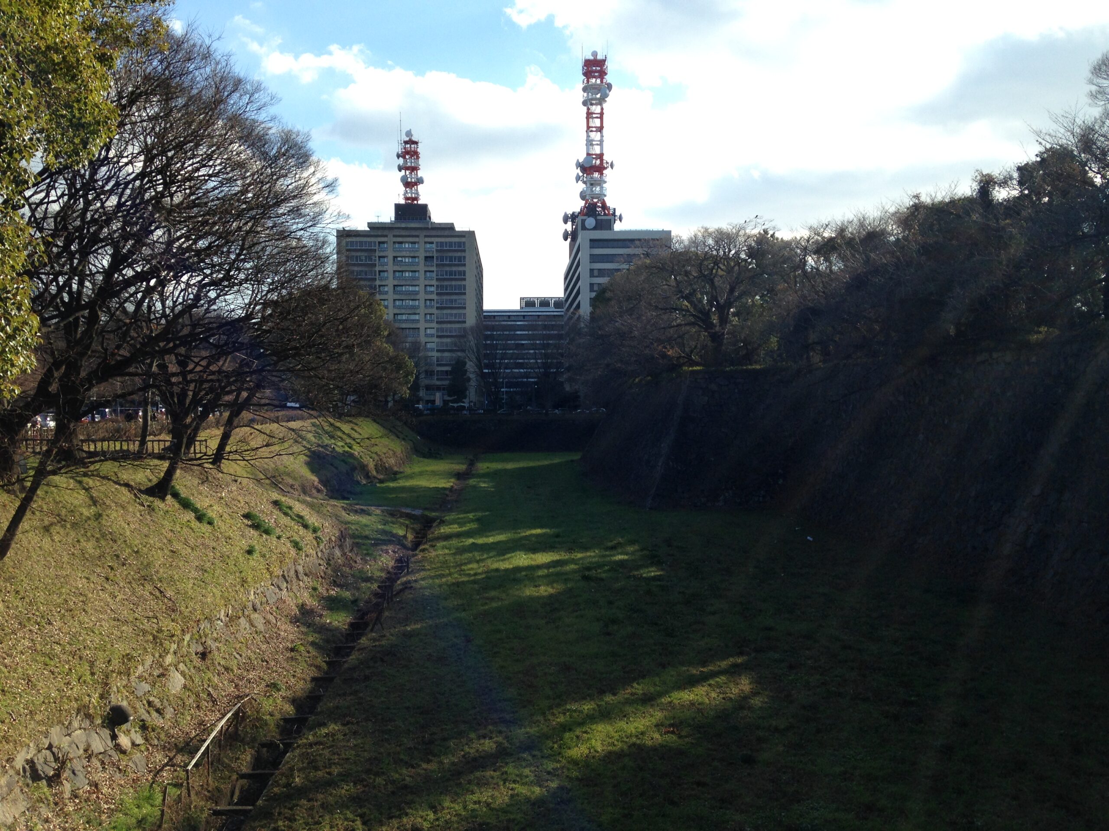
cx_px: 554
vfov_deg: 42.9
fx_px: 1057
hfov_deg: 55.4
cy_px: 416
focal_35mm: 33
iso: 50
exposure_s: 1/951
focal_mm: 4.12
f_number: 2.4
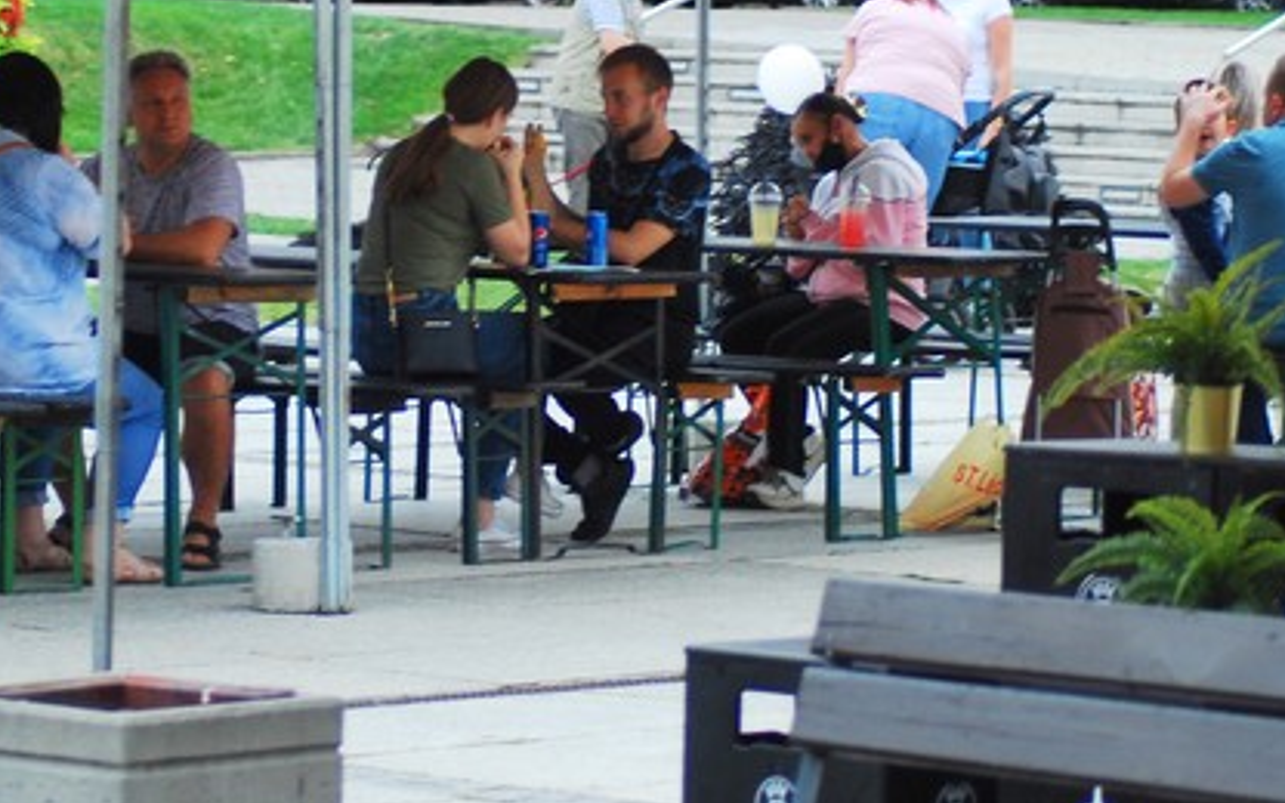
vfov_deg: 6.4
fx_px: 7214
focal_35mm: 206
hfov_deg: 10.2
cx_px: 556
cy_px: 74
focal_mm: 70
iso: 320
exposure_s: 1/125
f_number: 4
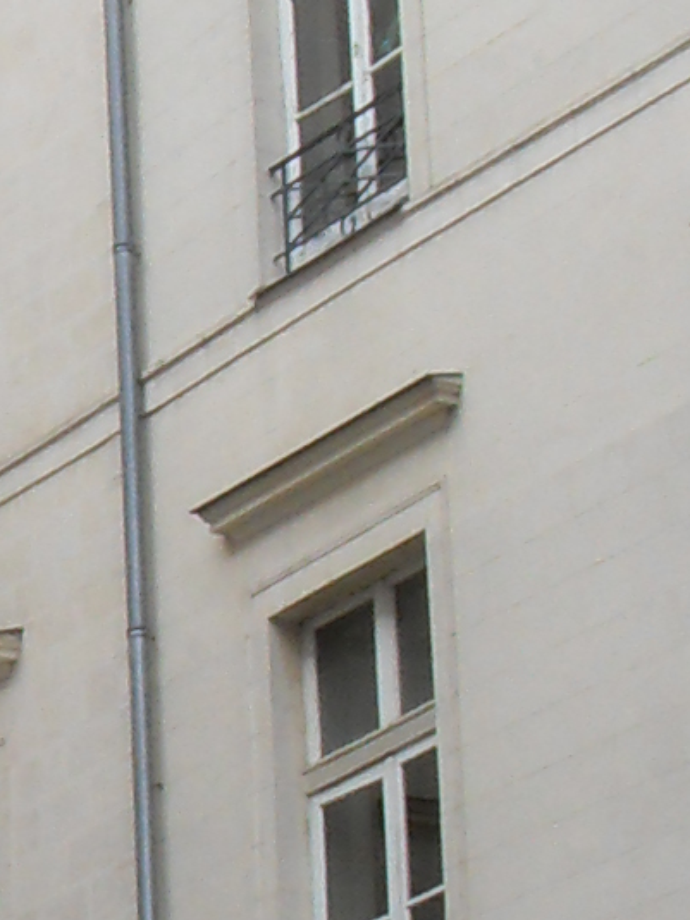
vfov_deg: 8.3
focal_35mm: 238
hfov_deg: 6.2
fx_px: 6328
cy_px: 430
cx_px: -415
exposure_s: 1/125
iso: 80
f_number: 6.2
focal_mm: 6.6
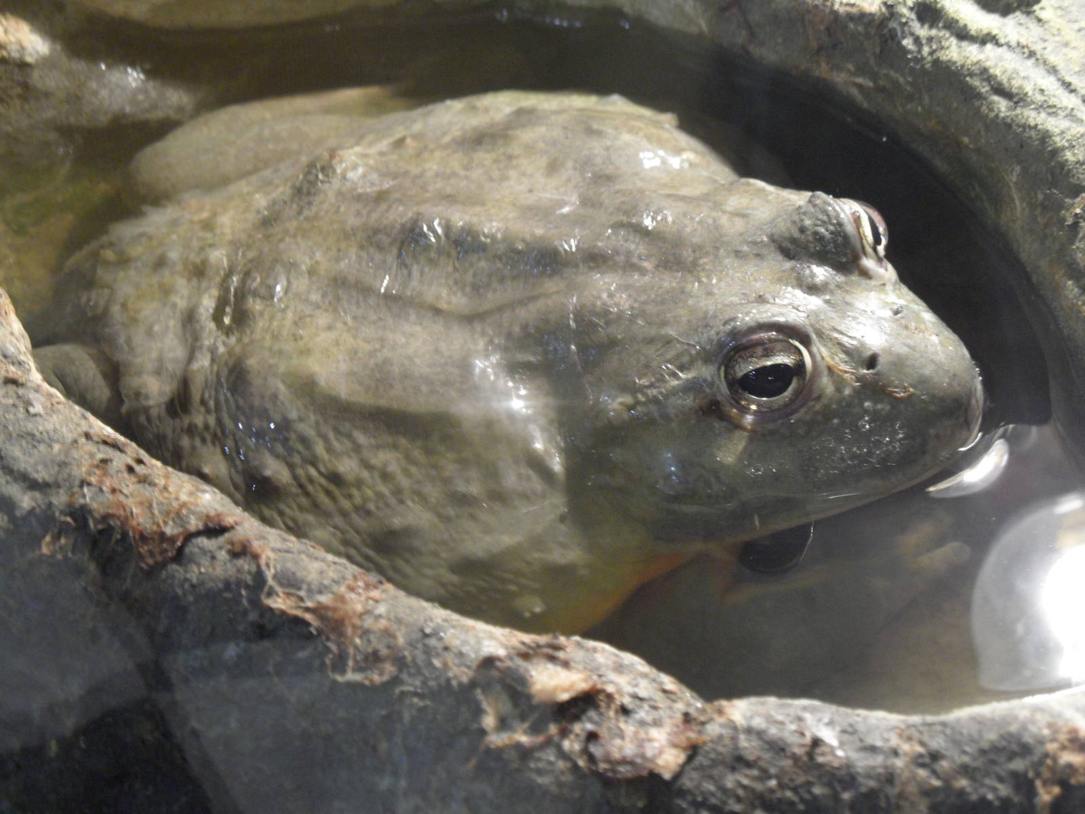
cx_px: 542
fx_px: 2508
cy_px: 407
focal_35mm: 80
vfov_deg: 18.4
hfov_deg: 24.4
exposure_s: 1/8
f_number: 4.2
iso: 200
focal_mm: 13.2
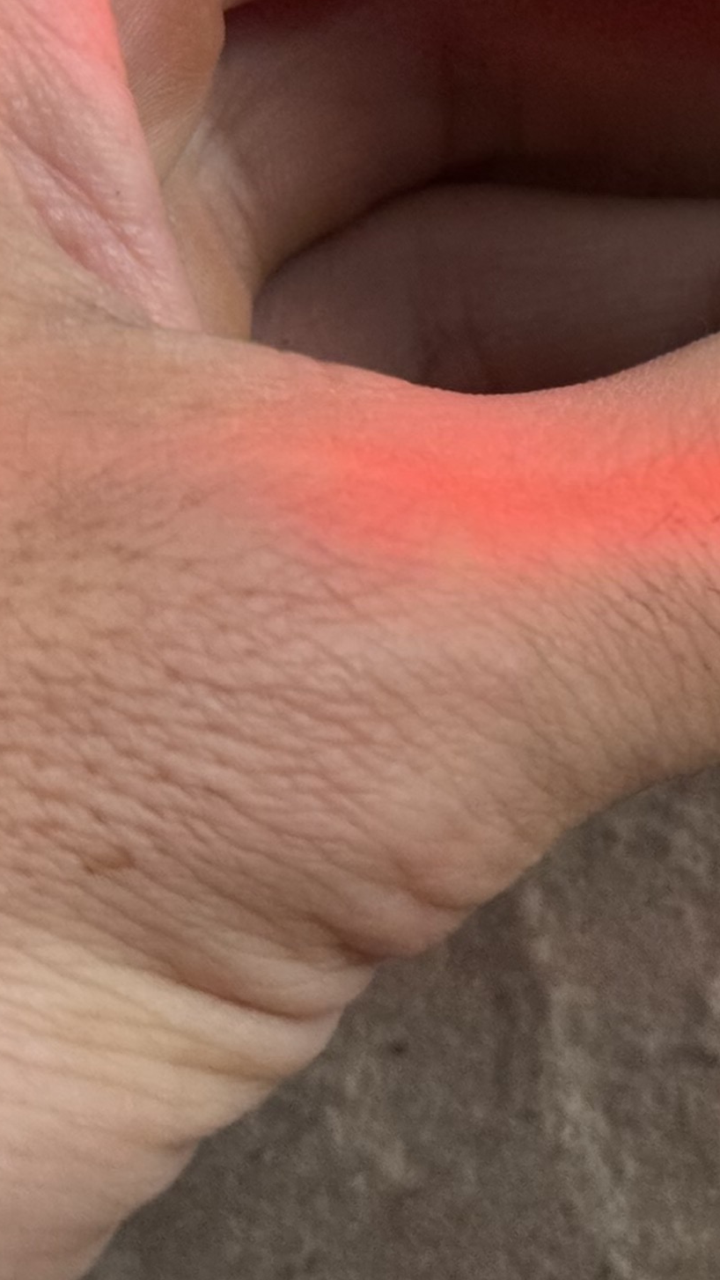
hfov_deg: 8.1
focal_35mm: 145
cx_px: 1214
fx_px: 4921
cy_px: 77
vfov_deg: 14.6
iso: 80
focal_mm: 6.76
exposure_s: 1/488
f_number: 1.78
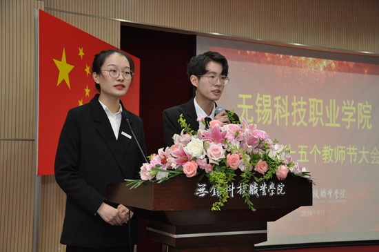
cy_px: 126
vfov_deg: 25.7
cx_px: 190
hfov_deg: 37.9
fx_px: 552
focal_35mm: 52
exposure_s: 1/60
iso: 800
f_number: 4.5
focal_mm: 35
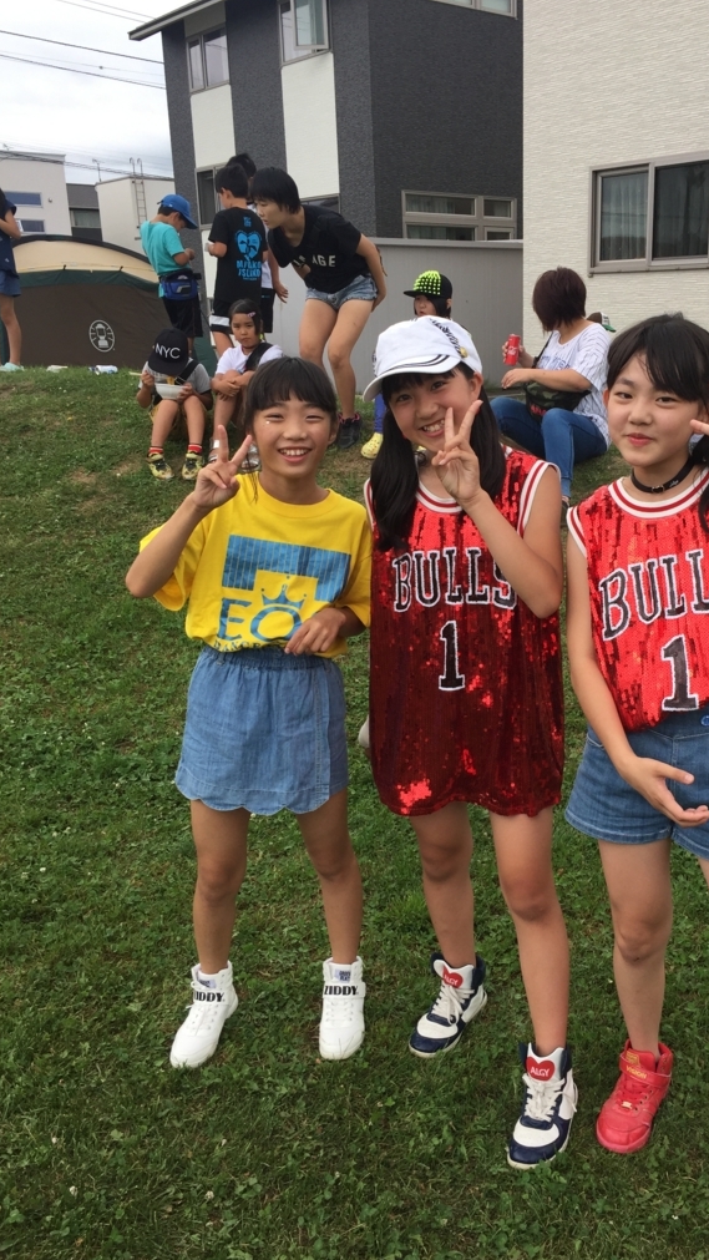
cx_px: 473
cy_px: 637
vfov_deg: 61.0
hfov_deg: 36.3
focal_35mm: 32
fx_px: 1069
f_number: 2.2
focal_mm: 4.15
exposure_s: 1/565
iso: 32
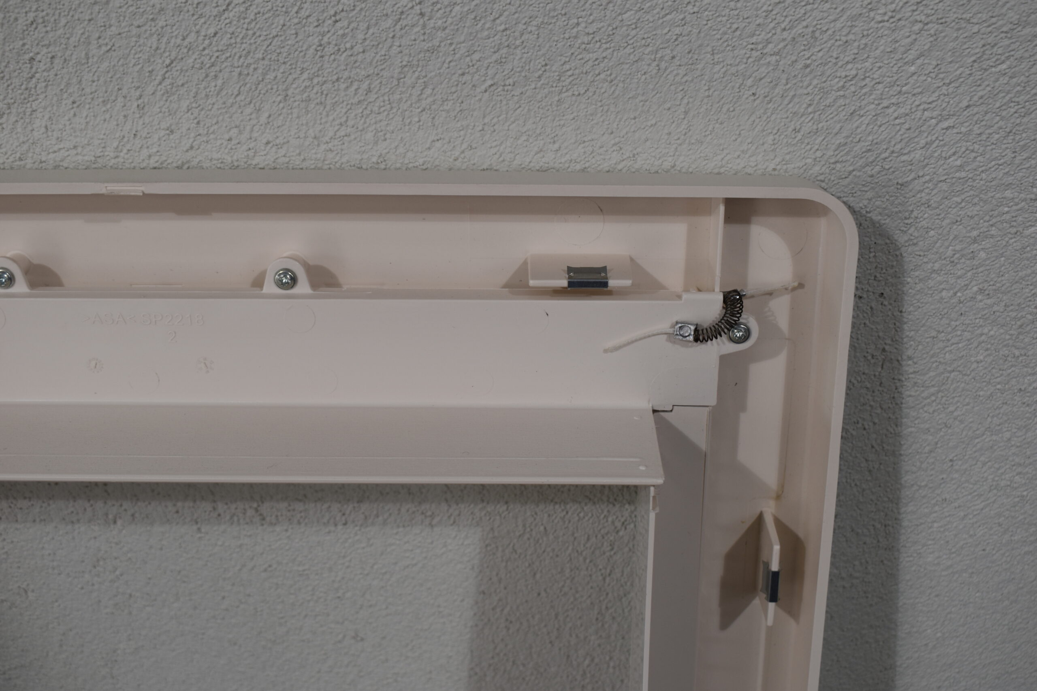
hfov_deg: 42.3
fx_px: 1339
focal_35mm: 46
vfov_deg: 28.9
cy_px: 346
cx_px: 518
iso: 200
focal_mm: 31
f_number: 6.3
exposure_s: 1/160
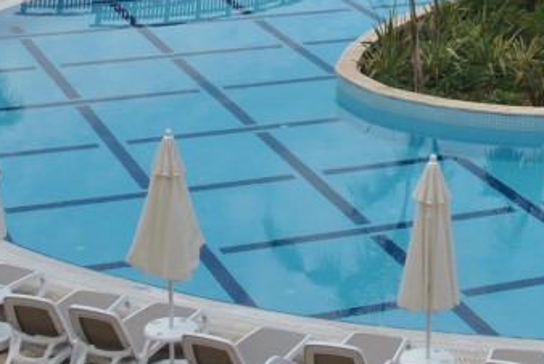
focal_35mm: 112
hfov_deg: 18.2
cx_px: 376
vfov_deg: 12.0
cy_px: -55
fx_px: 1694
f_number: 8
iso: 100
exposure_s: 1/250
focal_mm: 22
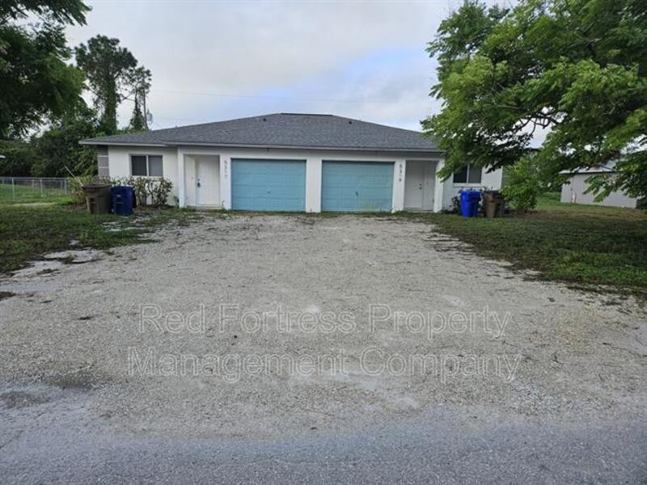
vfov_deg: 58.9
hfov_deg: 73.9
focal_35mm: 23
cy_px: 242
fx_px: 430
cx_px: 324
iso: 64
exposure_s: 1/2000
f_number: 1.8
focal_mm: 5.4
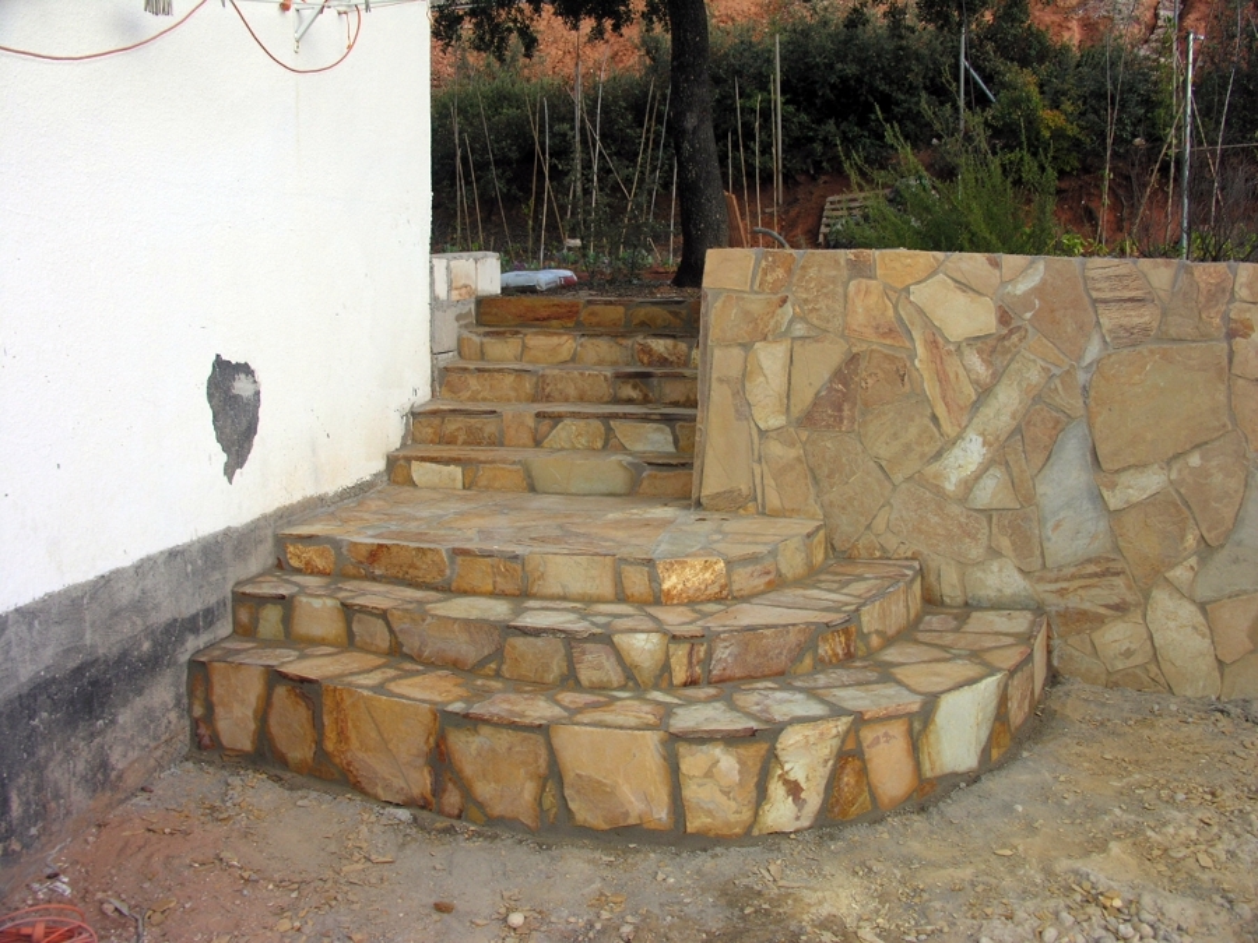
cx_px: 629
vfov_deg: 38.7
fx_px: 1345
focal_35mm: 37
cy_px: 472
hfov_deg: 50.1
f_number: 2.8
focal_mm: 9.5
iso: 50
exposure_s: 1/30
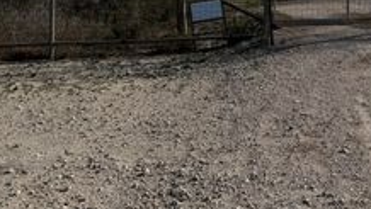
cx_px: 359
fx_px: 591
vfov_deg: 19.2
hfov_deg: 32.5
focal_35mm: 60
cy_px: -25
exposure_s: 1/11905
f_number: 1.78
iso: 80
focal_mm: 6.76
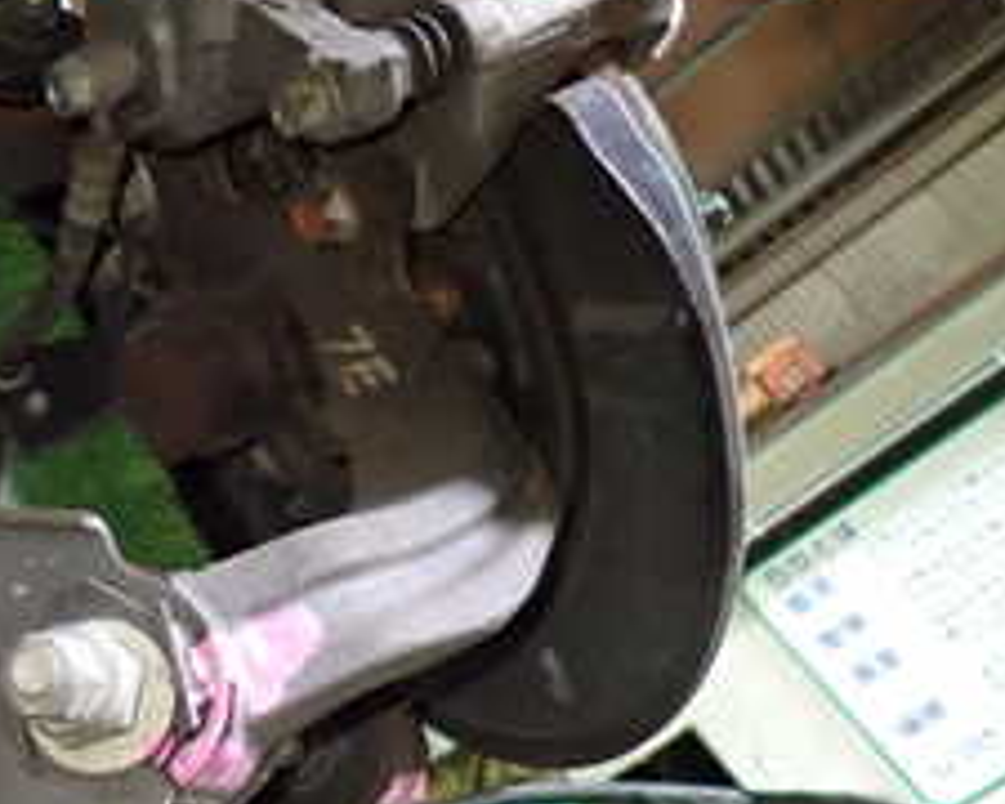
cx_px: -322
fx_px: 1933
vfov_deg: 23.1
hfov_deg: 25.0
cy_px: 652
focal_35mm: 65
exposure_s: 1/30
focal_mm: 4.5
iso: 800
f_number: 2
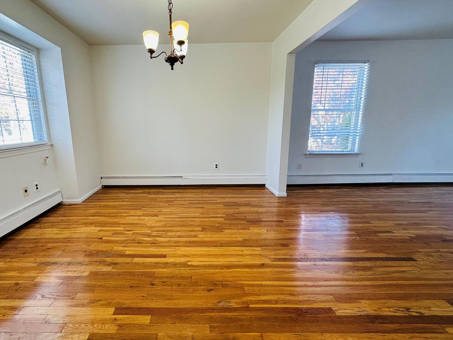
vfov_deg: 74.7
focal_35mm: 17
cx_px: 189
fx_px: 222
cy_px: 167
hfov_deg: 90.2
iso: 125
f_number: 2.2
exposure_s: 1/120
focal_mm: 2.22
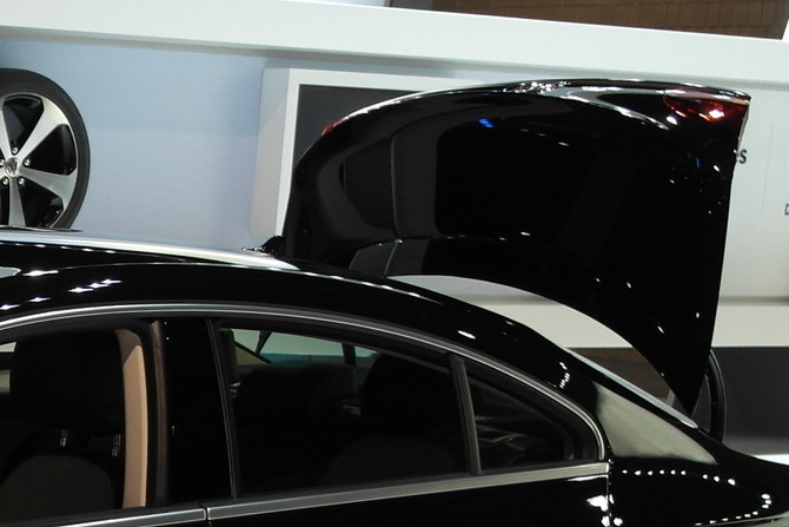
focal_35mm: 112
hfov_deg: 17.0
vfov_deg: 12.0
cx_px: -298
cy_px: 621
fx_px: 2455
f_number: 3.5
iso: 400
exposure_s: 1/80
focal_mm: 20
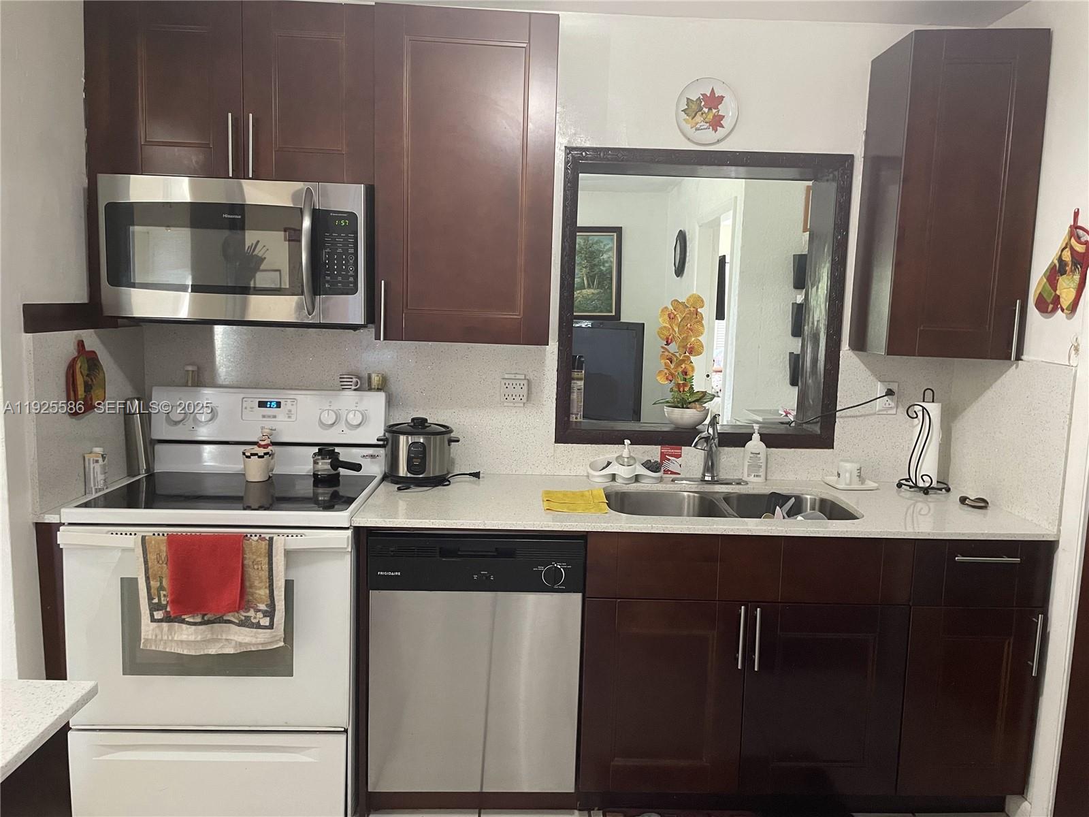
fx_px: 818
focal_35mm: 26
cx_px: 544
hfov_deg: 67.3
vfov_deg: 53.1
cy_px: 408
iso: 400
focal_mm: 4.2
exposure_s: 1/40
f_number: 1.6
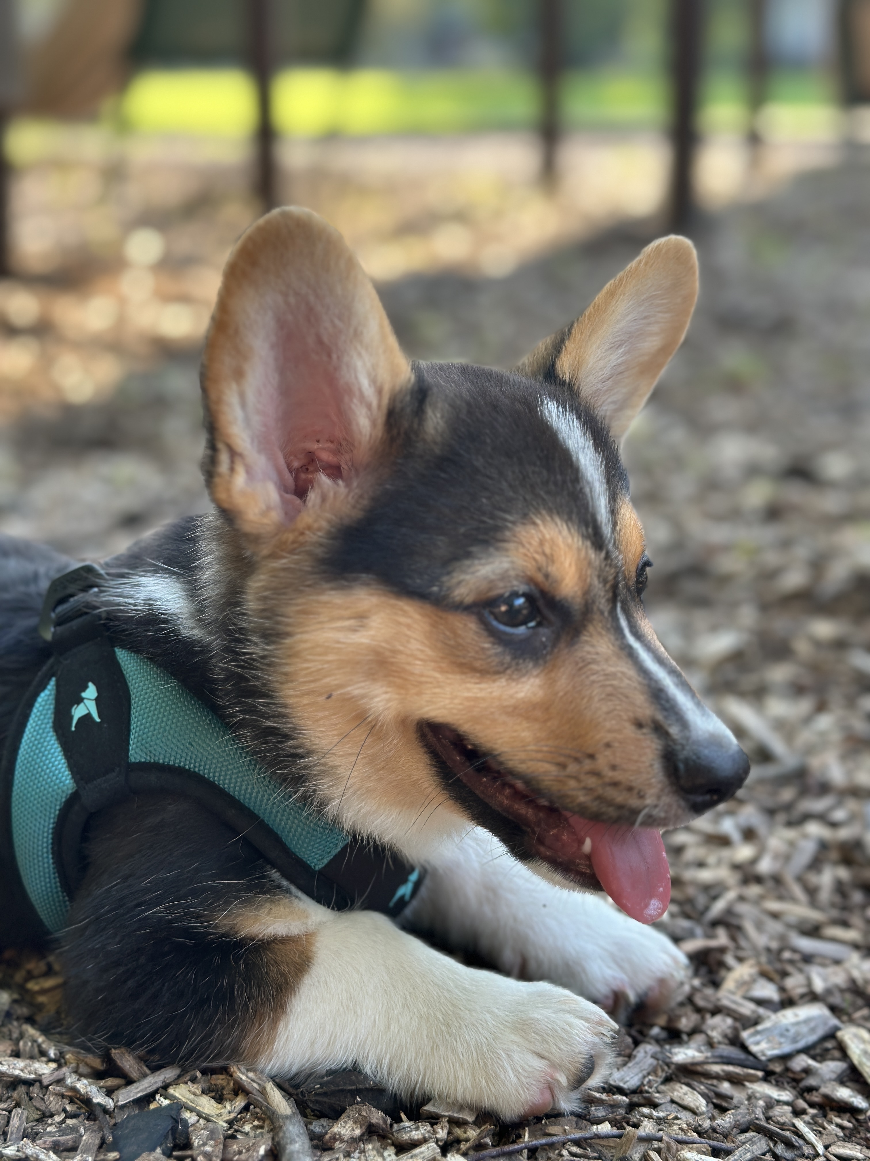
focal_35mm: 48
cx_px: 435
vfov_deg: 39.7
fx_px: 1609
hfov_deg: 30.3
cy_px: 580
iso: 80
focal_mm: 6.86
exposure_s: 1/382
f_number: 1.78
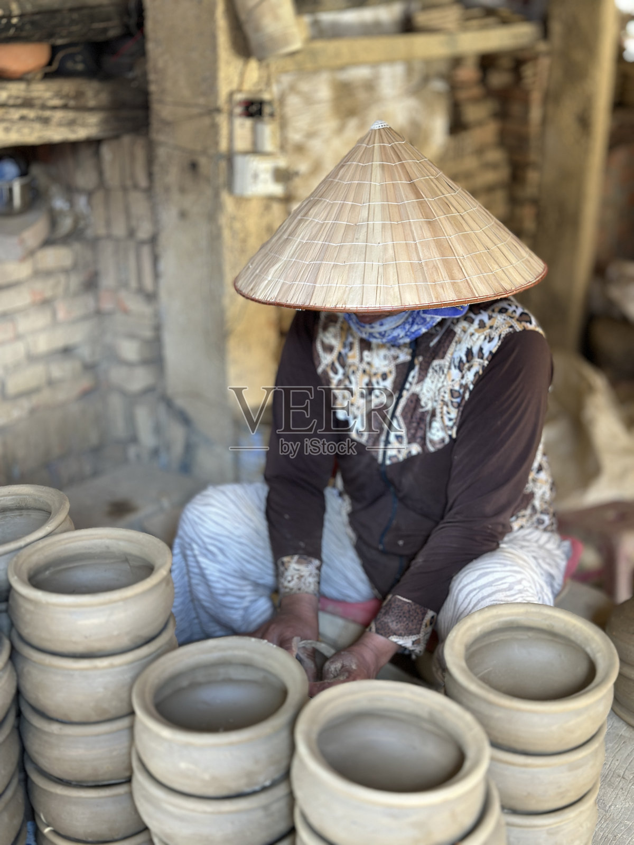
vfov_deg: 39.7
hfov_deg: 30.3
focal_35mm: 48
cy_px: 422
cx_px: 317
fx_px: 1172
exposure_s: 1/60
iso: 125
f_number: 1.78
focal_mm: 6.86
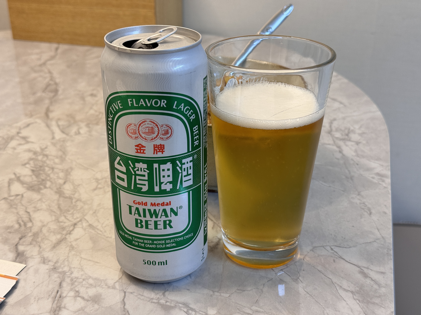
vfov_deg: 30.3
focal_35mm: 48
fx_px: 584
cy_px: 158
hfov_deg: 39.7
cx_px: 210
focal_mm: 6.76
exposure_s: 1/60
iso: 80
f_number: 1.78
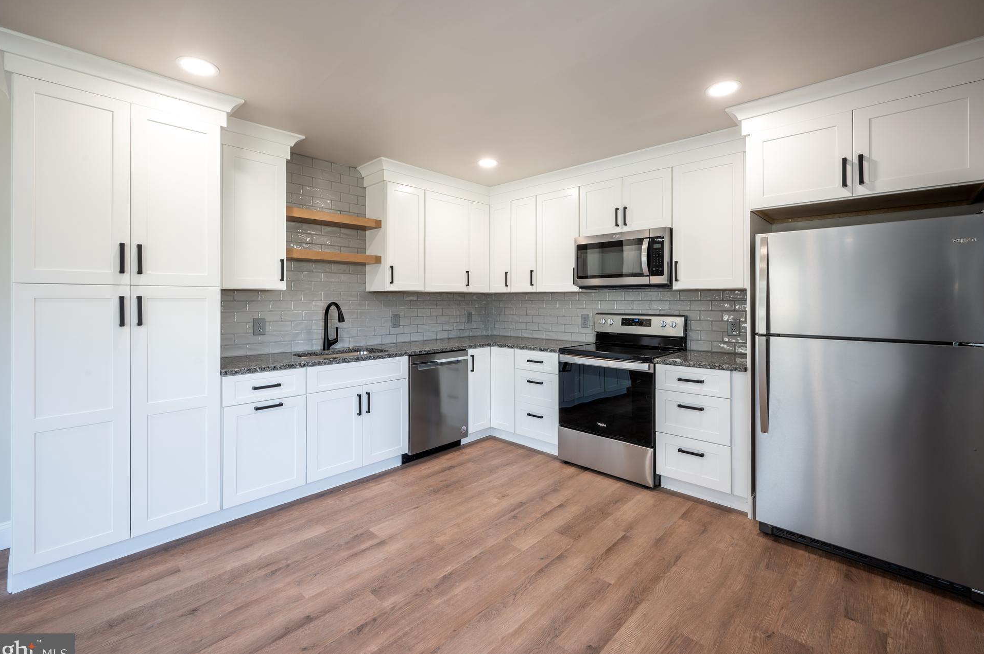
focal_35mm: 15
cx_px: 489
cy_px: 320
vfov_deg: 77.2
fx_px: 410
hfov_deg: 100.4
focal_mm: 14
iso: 100
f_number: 11
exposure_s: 1/1.67
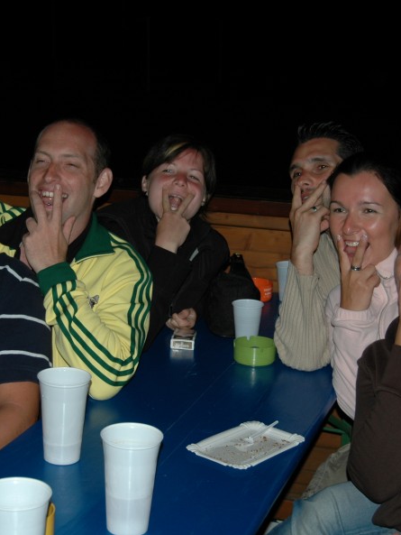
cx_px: 174
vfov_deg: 27.8
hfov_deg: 21.0
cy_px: 266
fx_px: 1081
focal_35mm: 70
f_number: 4.5
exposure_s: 1/60
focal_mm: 32
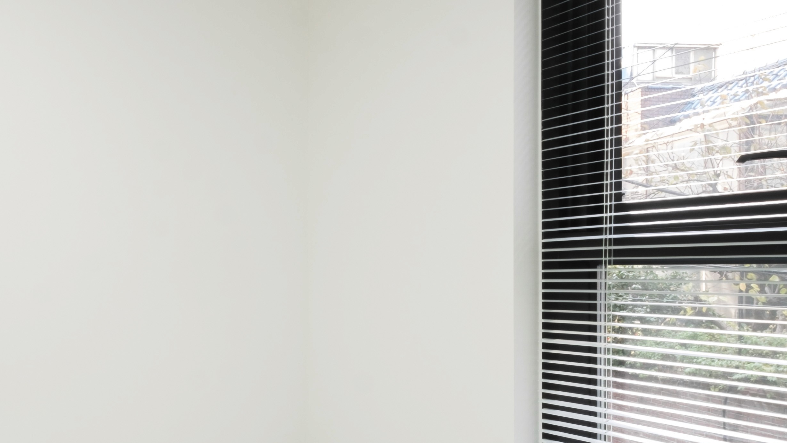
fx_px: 668
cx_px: 195
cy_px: 262
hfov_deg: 57.8
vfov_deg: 36.6
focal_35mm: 32
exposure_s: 1/1.67
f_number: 16
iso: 160
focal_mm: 8
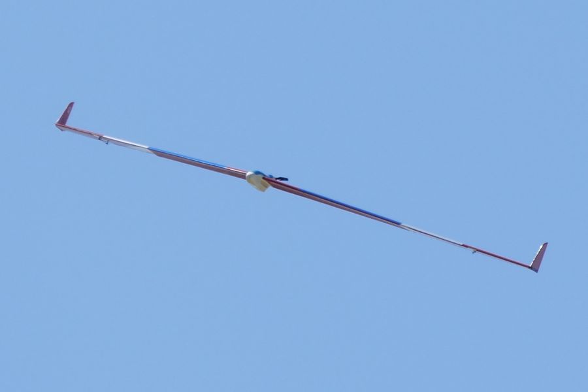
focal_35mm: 369
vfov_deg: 3.7
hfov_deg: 5.6
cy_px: 196
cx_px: 294
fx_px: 6027
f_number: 4
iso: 125
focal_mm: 134.52
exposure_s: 1/2000
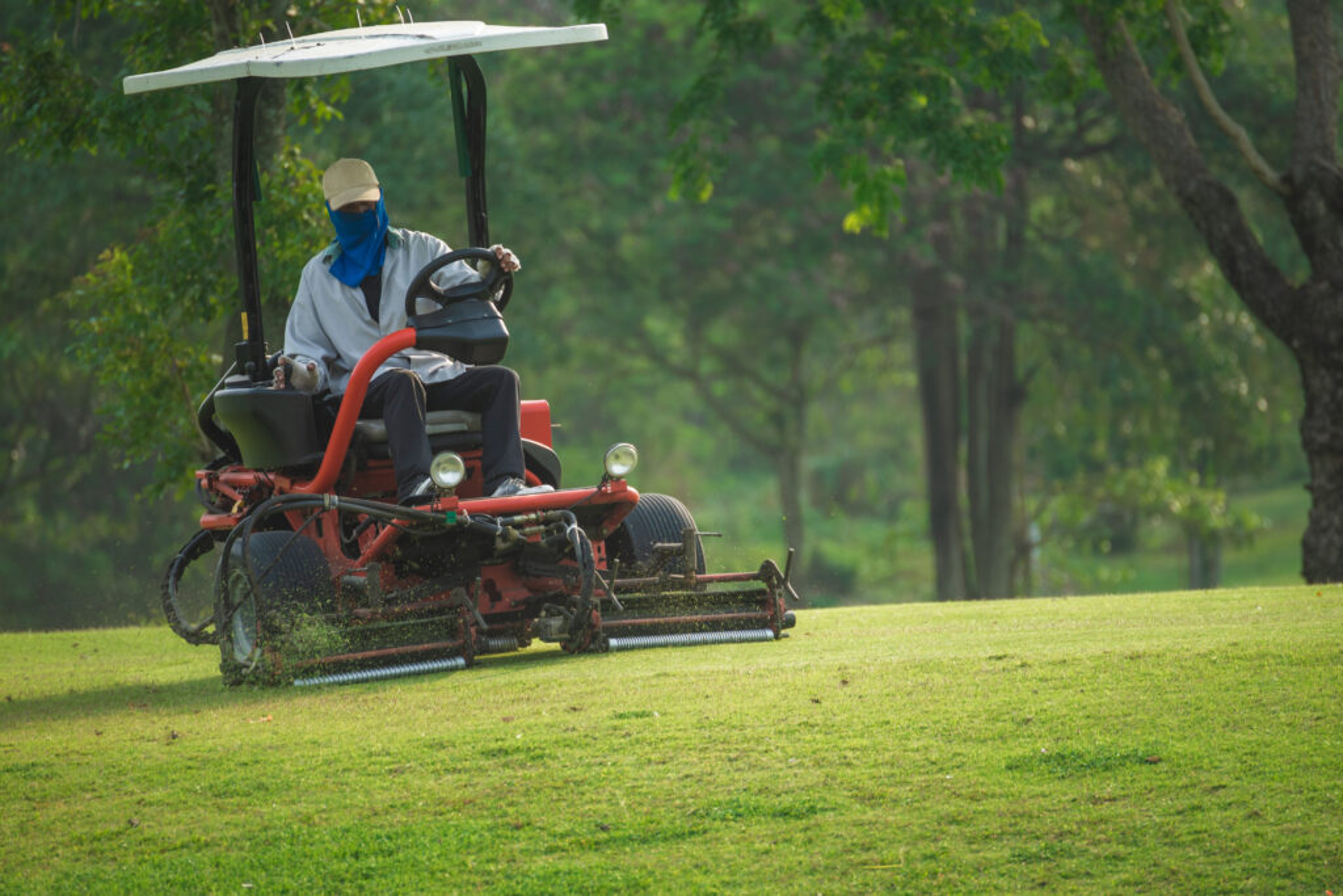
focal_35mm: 300
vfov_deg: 4.6
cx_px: 672
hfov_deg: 6.9
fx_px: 11192
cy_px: 448
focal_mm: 300
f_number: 5.6
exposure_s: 1/320
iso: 100
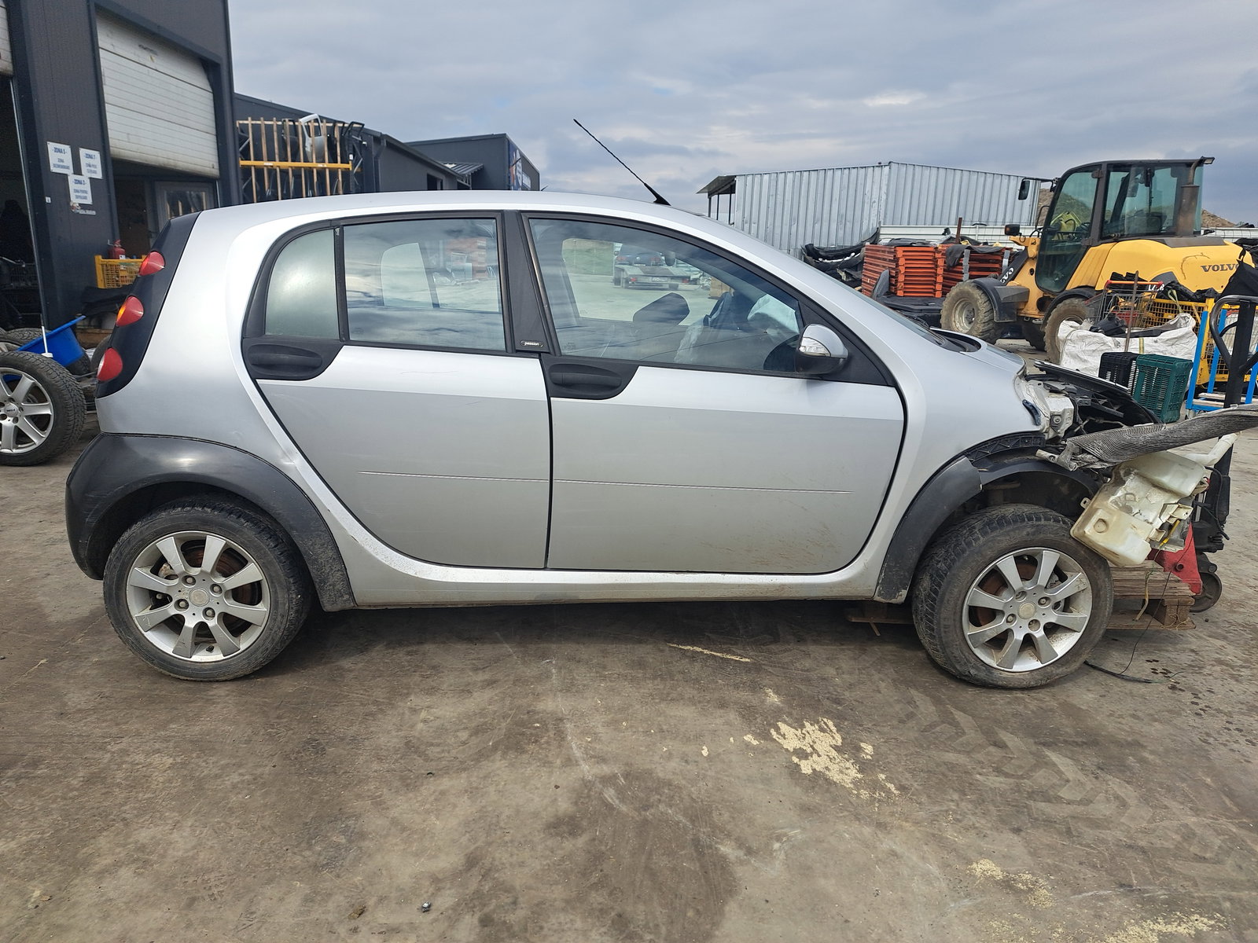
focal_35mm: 24
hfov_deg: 71.6
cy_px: 472
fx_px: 872
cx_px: 629
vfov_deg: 56.8
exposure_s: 1/1125
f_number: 1.8
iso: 50
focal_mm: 5.23
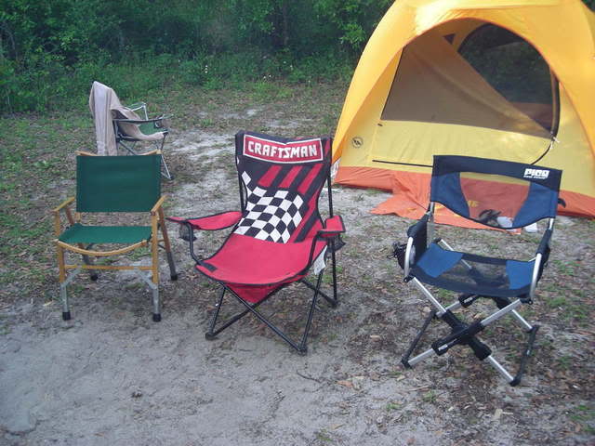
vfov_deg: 37.7
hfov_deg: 49.0
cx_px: 298
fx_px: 653
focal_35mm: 38
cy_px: 223
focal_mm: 6.3
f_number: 3.2
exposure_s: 1/30
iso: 78
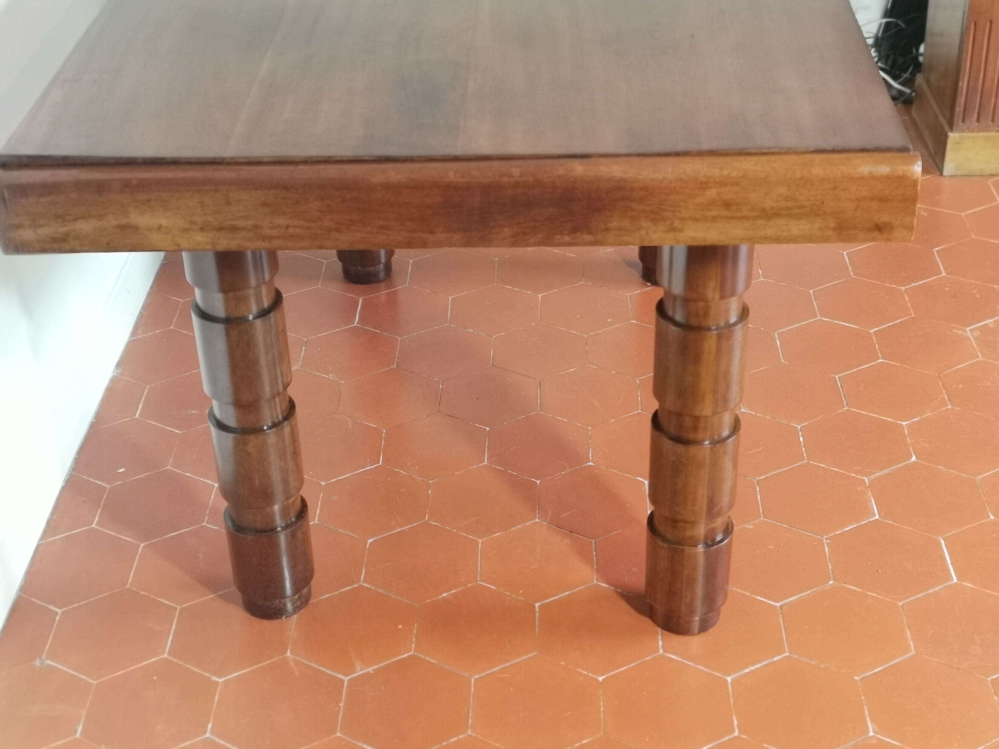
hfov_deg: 35.5
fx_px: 1558
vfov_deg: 27.0
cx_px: 500
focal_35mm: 54
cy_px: 374
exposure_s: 1/30
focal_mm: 5.58
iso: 250
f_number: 4
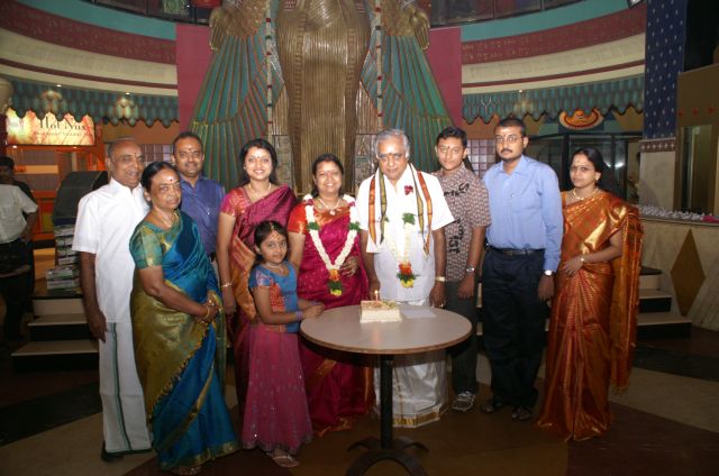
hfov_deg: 67.5
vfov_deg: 47.7
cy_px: 238
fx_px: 538
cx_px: 360
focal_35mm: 27
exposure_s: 1/60
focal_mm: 18
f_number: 3.5
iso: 400
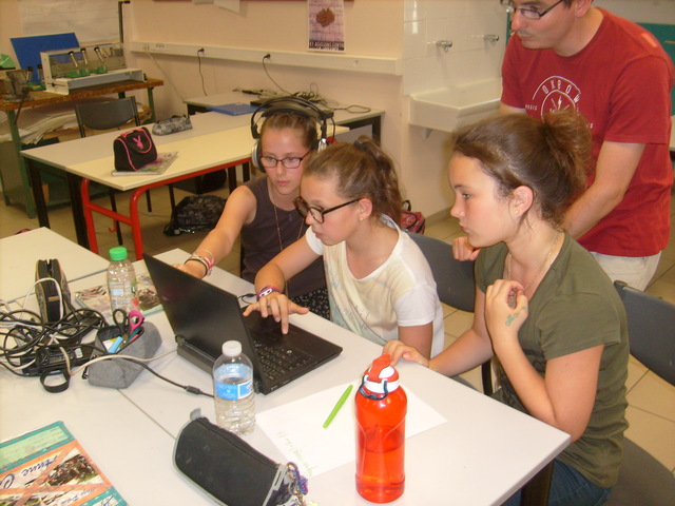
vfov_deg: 40.7
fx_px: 682
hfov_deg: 52.6
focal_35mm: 35
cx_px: 338
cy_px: 253
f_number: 2.8
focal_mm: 5.8
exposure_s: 1/45
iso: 100
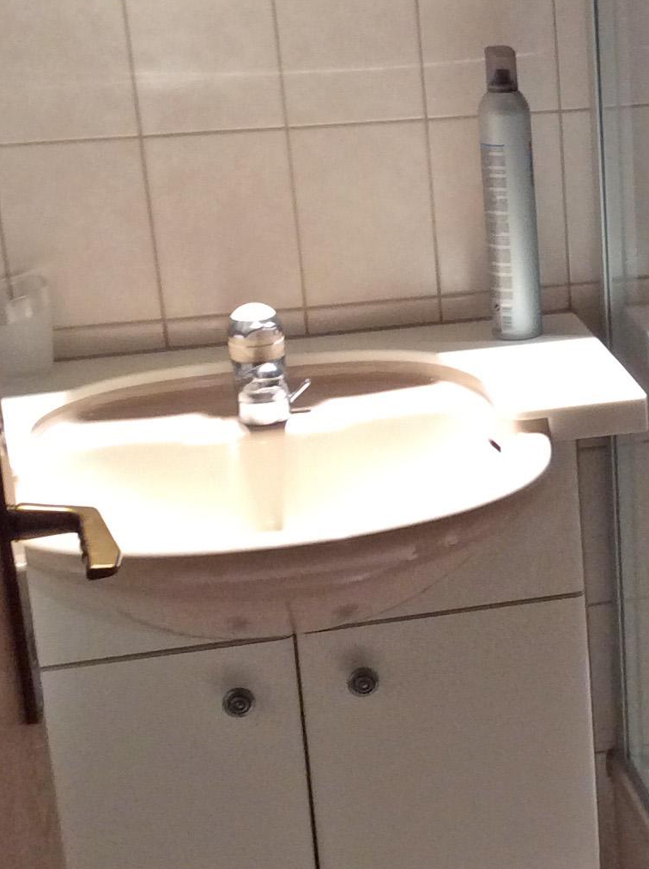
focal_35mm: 82
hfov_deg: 17.3
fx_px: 2055
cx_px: 723
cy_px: 460
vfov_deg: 23.9
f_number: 2.4
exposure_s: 1/25
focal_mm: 3.3
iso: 100
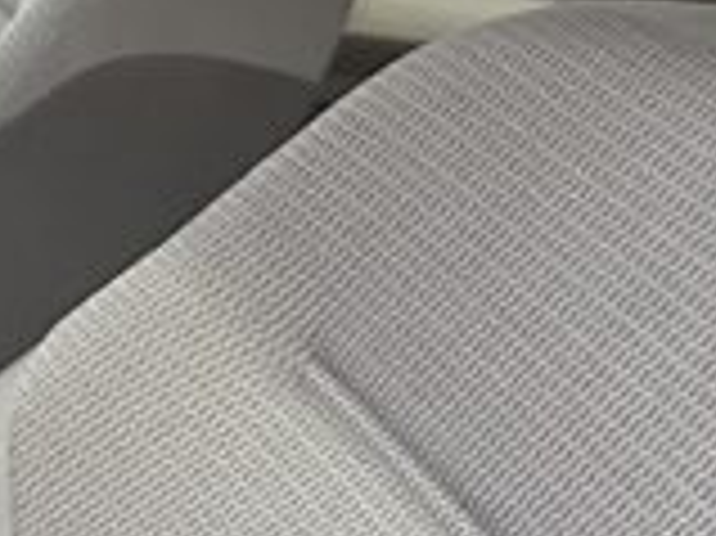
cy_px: 597
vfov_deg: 12.1
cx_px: -680
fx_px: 2480
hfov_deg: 14.0
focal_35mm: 120
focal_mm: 6.86
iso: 800
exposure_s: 1/50
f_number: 1.78
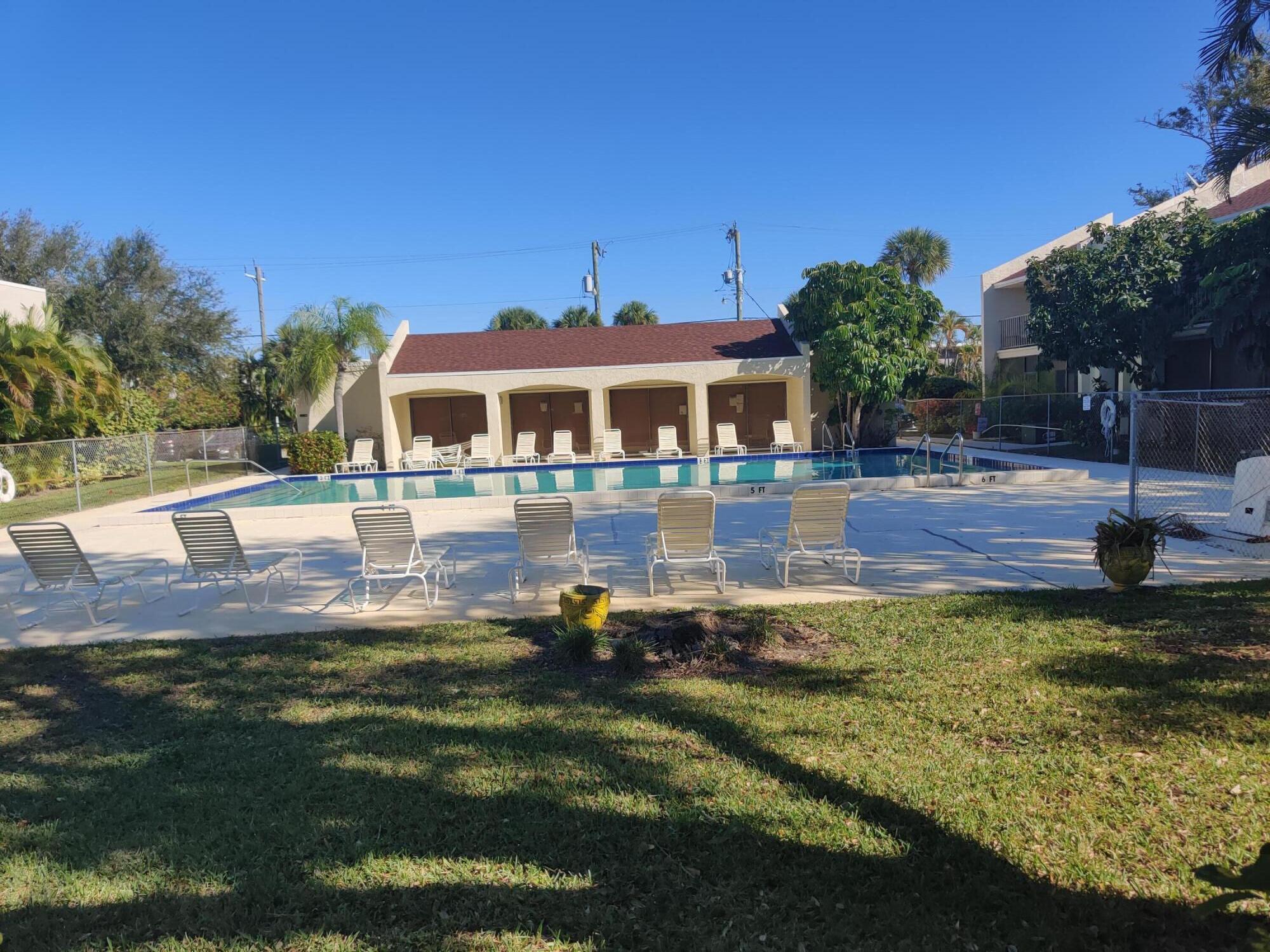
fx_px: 991
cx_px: 635
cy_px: 476
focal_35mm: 27
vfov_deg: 51.4
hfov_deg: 65.3
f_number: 1.65
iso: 125
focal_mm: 4.75
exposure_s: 1/2733
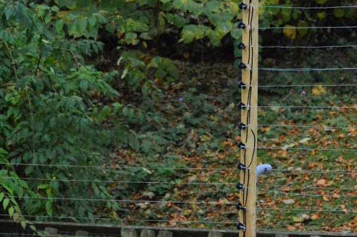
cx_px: 468
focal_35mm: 337
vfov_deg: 4.1
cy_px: 140
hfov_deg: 6.1
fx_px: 3338
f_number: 4
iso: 6400
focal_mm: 82
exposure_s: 1/2500
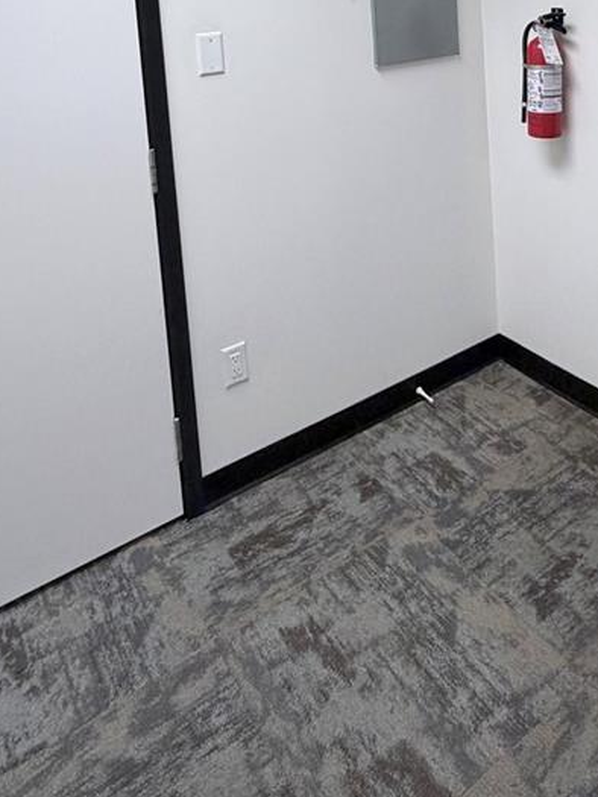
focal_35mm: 32
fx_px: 737
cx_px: 405
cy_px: 32
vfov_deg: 48.6
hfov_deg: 43.5
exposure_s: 1/120
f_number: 2.2
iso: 200
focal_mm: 2.22
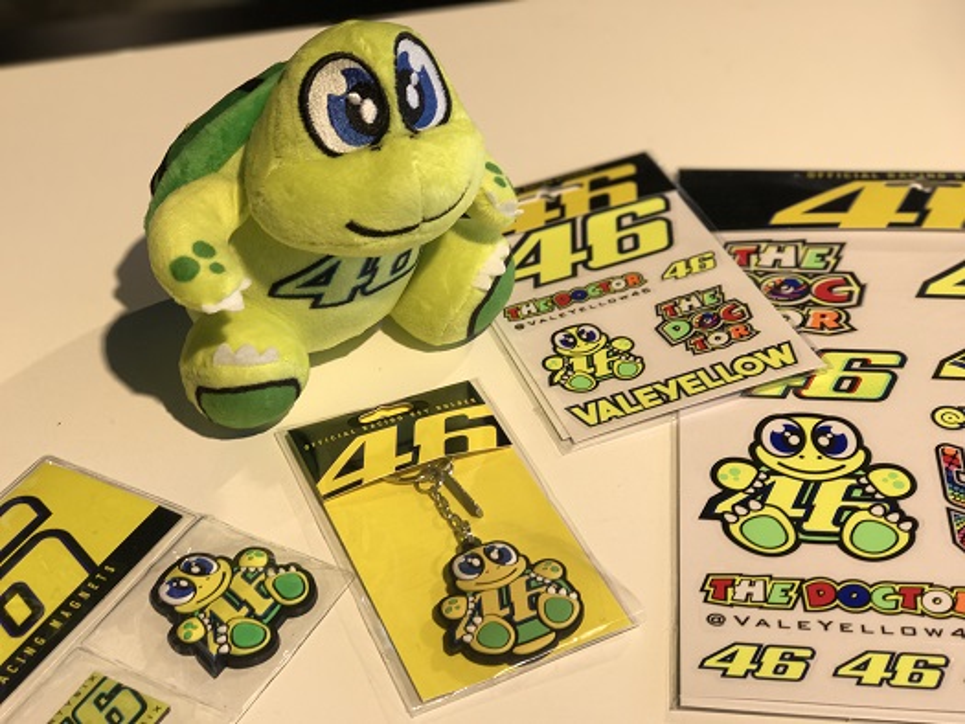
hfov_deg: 33.8
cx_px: 482
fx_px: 1589
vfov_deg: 25.7
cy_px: 362
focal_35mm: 57
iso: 32
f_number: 2.8
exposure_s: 1/50
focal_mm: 6.6
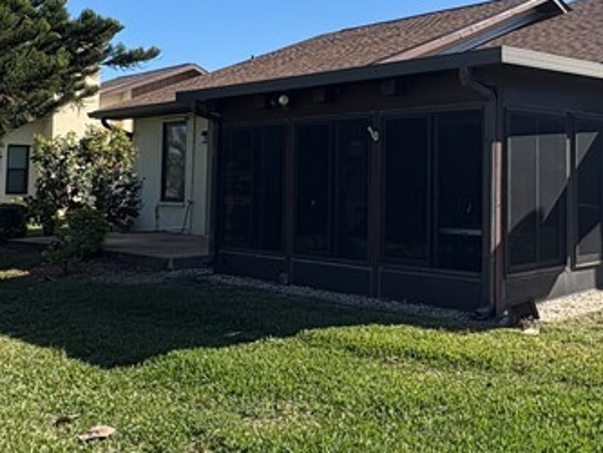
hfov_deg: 42.7
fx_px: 749
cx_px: 442
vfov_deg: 33.0
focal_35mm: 43
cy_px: 120
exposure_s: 1/1236
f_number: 2.2
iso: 40
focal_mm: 2.22
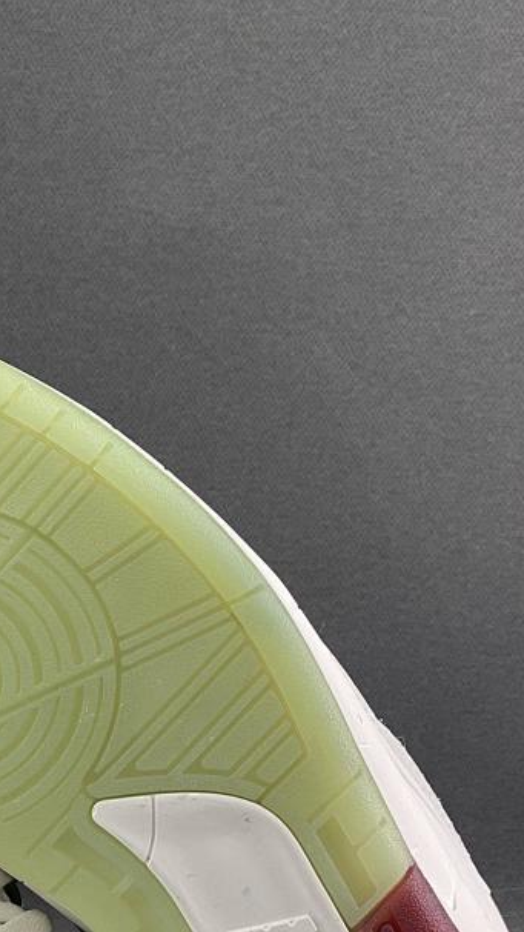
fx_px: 2494
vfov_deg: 21.0
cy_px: 657
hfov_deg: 11.9
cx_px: 28
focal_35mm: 101
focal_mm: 6
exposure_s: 1/122
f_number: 2
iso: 50
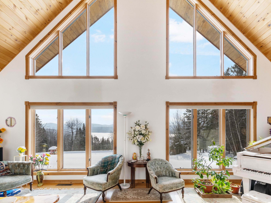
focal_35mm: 17
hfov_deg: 90.9
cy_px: 104
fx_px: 133
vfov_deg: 74.7
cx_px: 143
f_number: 8
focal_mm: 10
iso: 64
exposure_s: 1/200
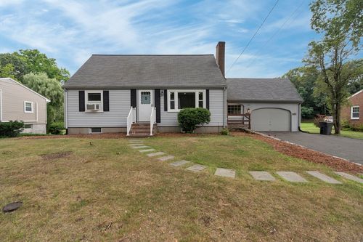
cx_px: 182
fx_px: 161
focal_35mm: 16
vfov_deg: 73.7
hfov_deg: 96.8
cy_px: 121
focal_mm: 16
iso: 500
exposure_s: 1/30
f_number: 11
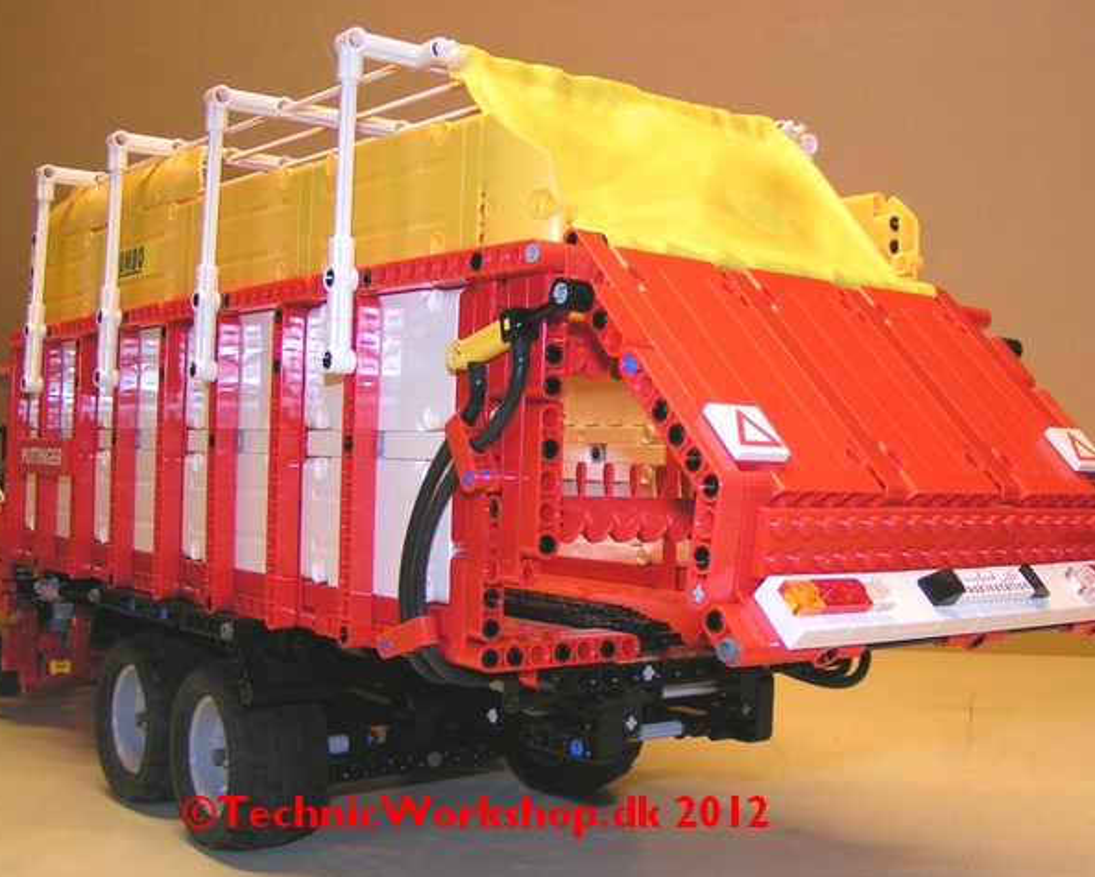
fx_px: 1297
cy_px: 441
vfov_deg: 37.4
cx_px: 578
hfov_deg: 45.8
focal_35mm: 40
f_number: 2.8
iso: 125
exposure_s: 1/40
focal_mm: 5.8
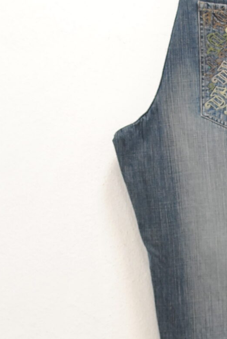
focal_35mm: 129
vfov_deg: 15.8
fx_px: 1219
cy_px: 182
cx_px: 219
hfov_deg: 10.6
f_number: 4
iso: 800
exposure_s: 1/100
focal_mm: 35
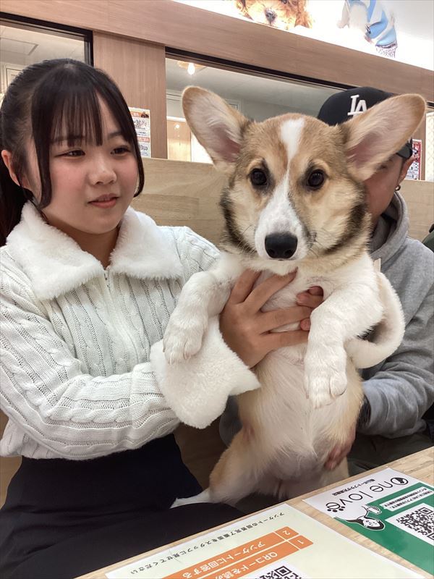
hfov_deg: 45.4
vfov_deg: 58.4
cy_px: 290
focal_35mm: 31
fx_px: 518
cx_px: 217
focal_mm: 3.3
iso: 80
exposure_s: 1/50
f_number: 2.4
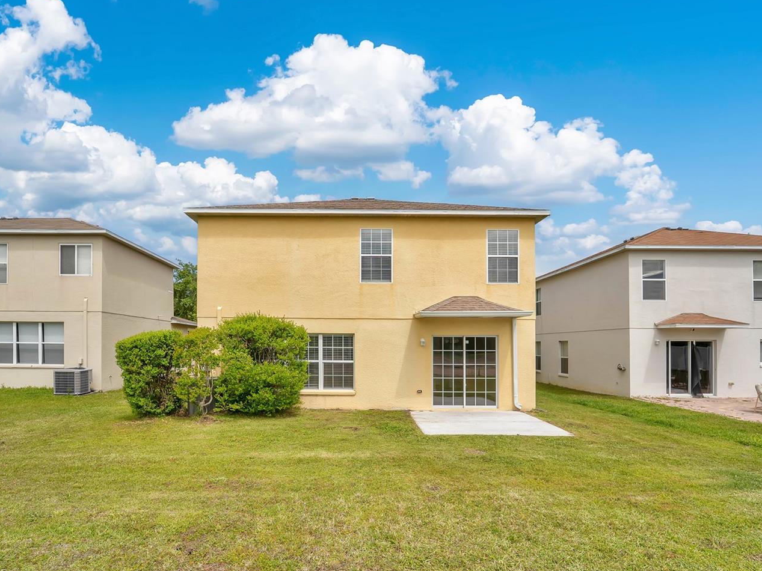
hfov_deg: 91.0
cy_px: 266
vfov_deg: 74.6
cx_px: 401
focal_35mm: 17
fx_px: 374
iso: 100
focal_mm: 14
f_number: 10
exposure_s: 1/250
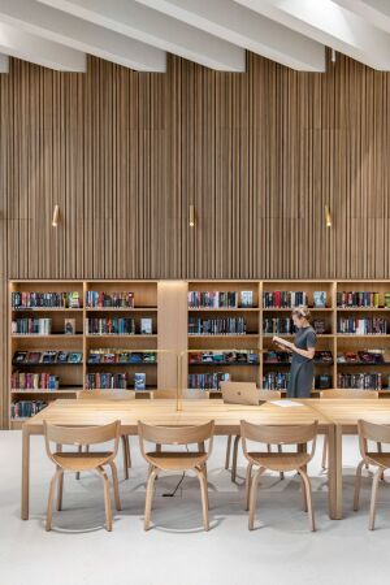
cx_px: 195
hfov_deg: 38.9
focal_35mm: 34
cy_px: 292
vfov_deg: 55.8
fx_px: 552
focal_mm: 34
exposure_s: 1/4
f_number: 9
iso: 100
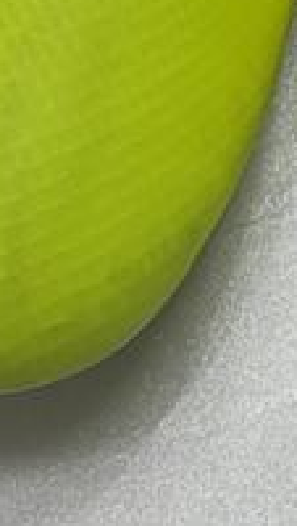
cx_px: 310
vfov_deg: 10.8
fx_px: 2526
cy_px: -544
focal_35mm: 181
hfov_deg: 6.7
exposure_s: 1/128
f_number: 1.8
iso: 40
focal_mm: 5.4
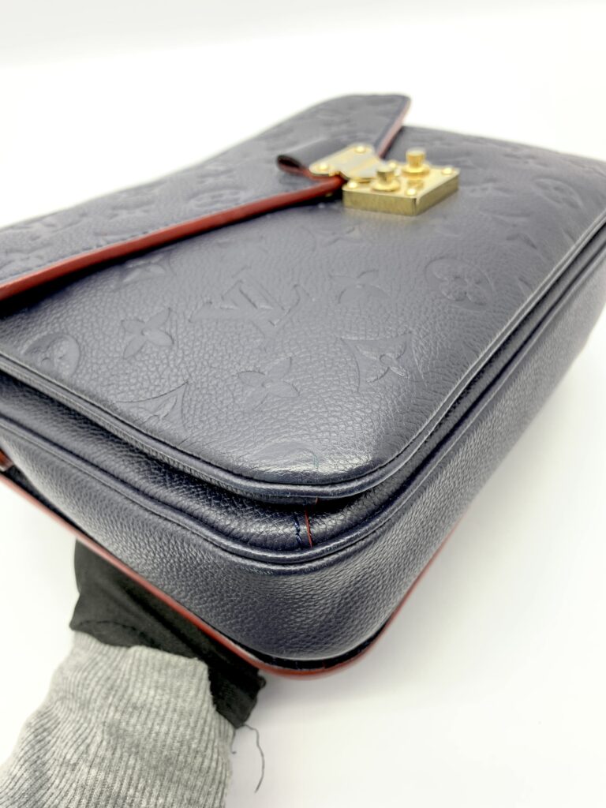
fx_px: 607
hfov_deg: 53.1
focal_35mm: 26
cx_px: 303
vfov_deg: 67.3
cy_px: 404
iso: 50
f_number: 1.8
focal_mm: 4.25
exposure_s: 1/50
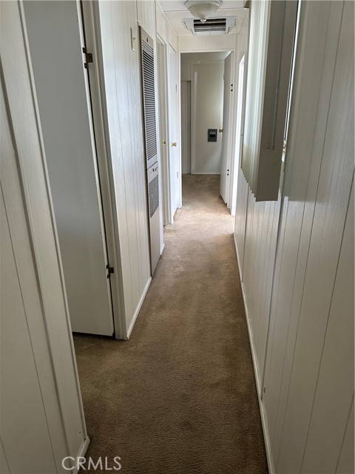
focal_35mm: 24
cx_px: 178
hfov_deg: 56.8
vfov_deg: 71.6
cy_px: 237
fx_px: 328
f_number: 1.78
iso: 160
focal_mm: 6.86
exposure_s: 1/120
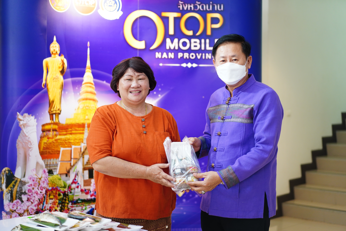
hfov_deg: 36.2
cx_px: 173
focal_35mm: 55
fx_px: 529
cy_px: 116
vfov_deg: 24.6
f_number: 1.8
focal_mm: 55
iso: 1250
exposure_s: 1/200
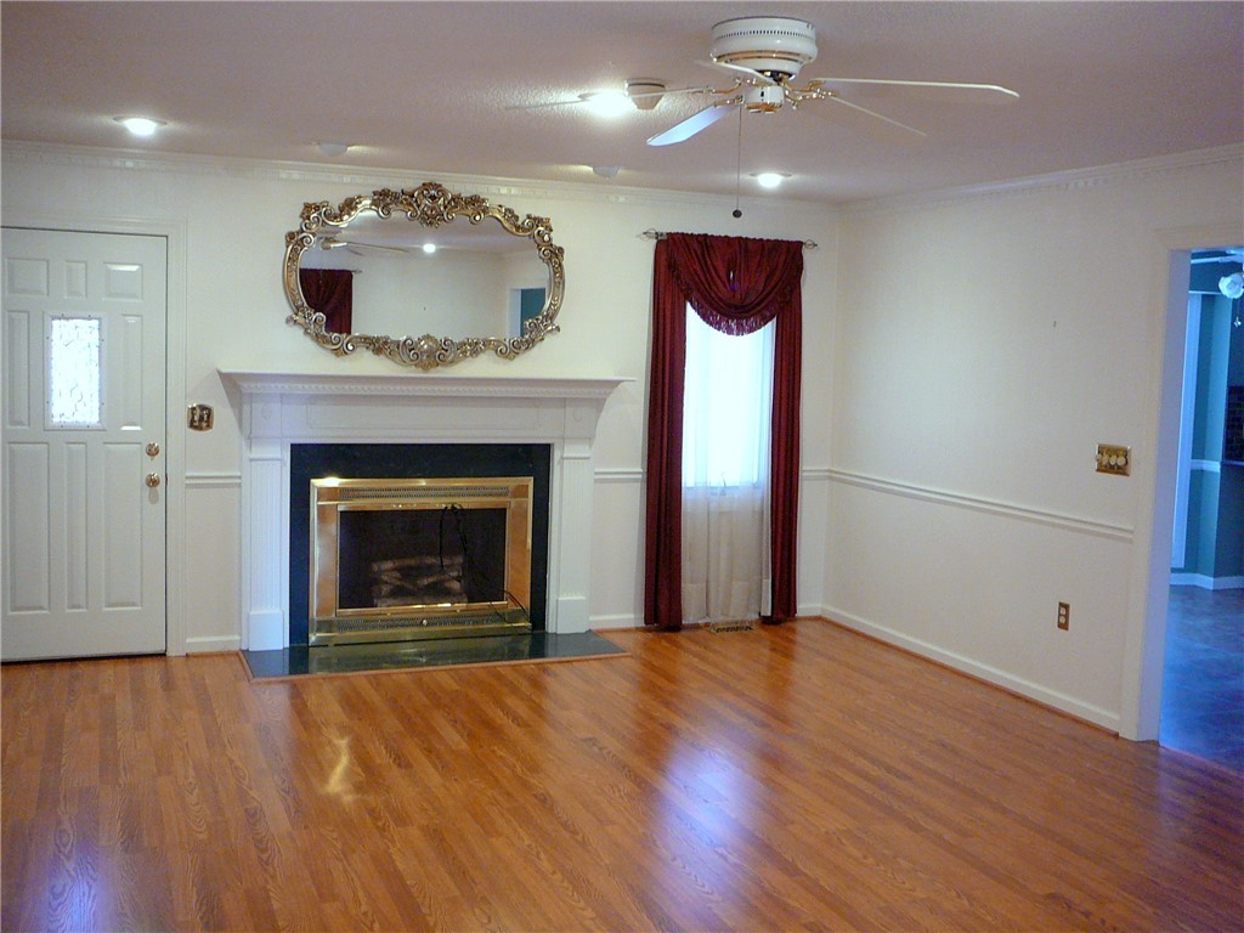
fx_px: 1258
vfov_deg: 40.7
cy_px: 466
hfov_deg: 52.6
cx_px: 622
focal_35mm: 35
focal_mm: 5.2
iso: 200
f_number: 2.8
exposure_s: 1/13
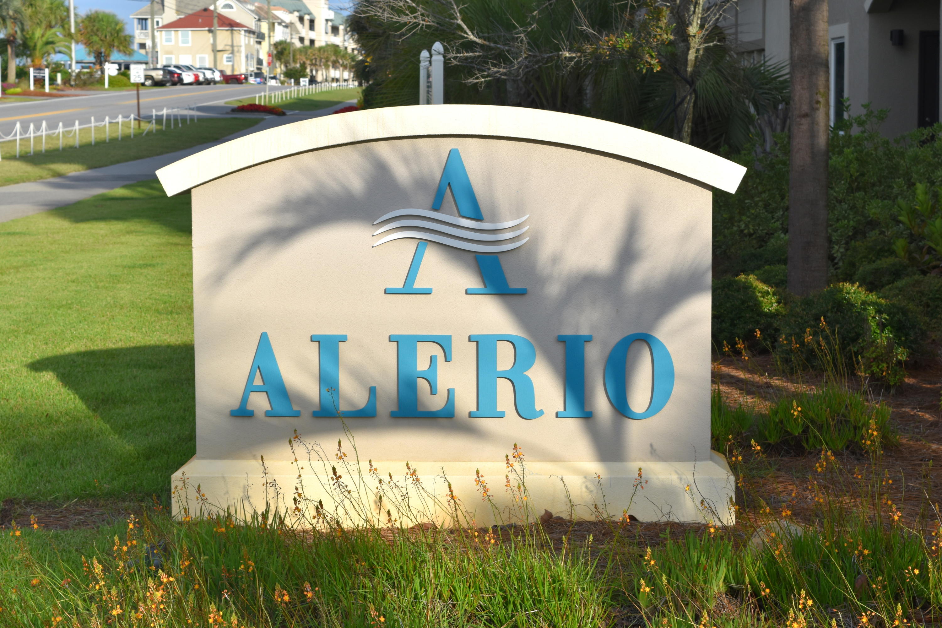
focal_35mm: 75
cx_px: 471
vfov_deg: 18.2
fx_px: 1962
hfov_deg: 27.0
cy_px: 314
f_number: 10
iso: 200
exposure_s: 1/400
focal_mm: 50
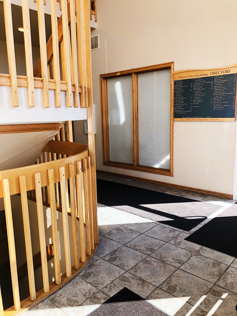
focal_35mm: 28
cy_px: 158
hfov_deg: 49.7
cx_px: 118
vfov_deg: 63.4
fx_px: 256
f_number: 1.8
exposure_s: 1/137
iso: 20
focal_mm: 3.99
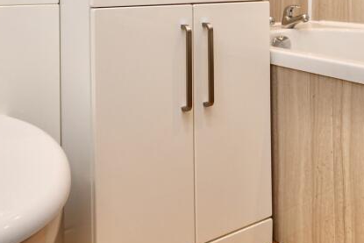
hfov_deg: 51.8
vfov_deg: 32.0
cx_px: 171
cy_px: -21
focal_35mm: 37
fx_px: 374
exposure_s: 1/60
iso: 250
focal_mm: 10
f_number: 4
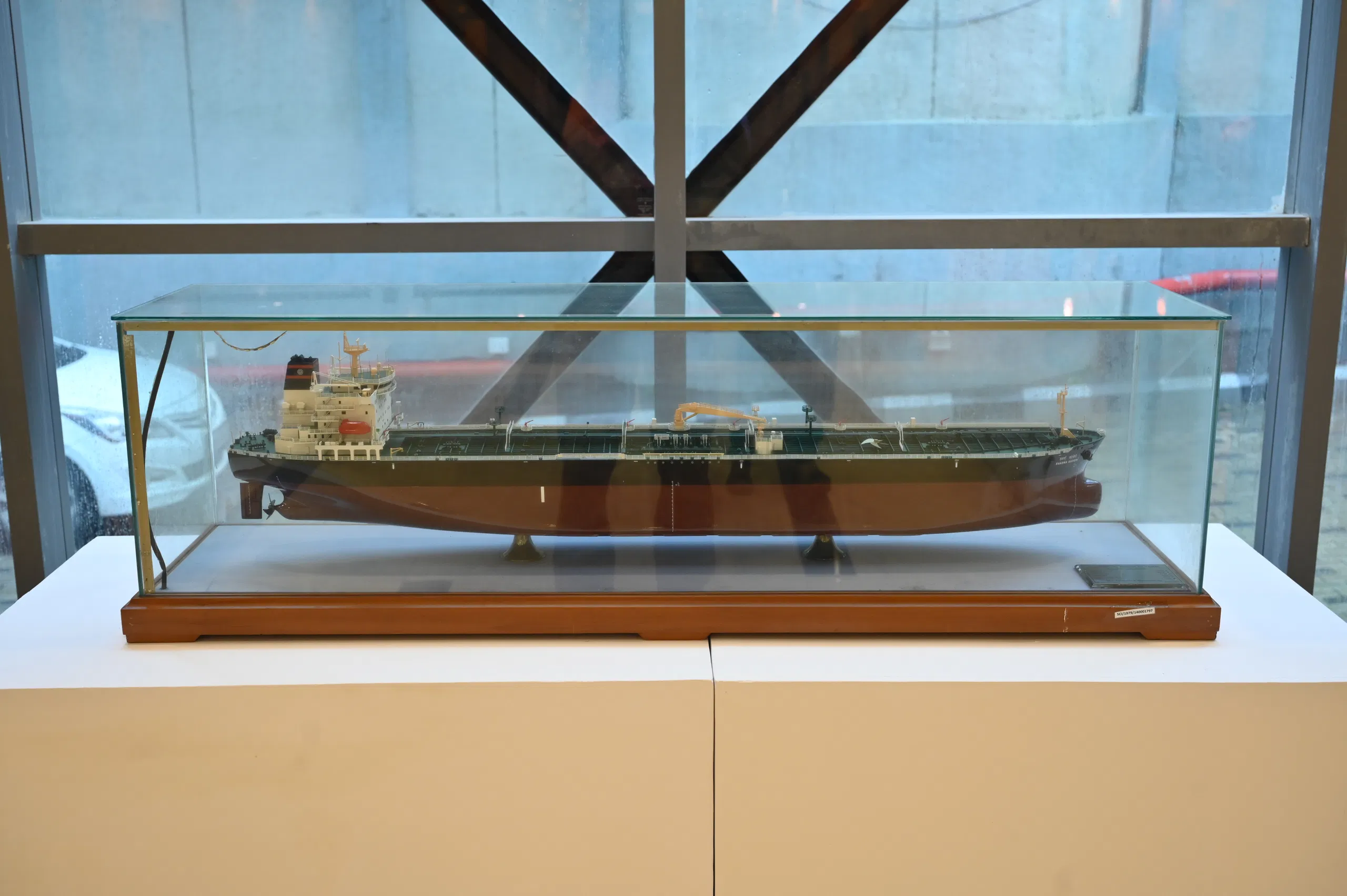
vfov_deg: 34.2
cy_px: 448
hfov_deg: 49.6
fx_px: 1458
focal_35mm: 39
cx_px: 674
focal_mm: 39
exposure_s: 1/160
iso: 1250
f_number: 5
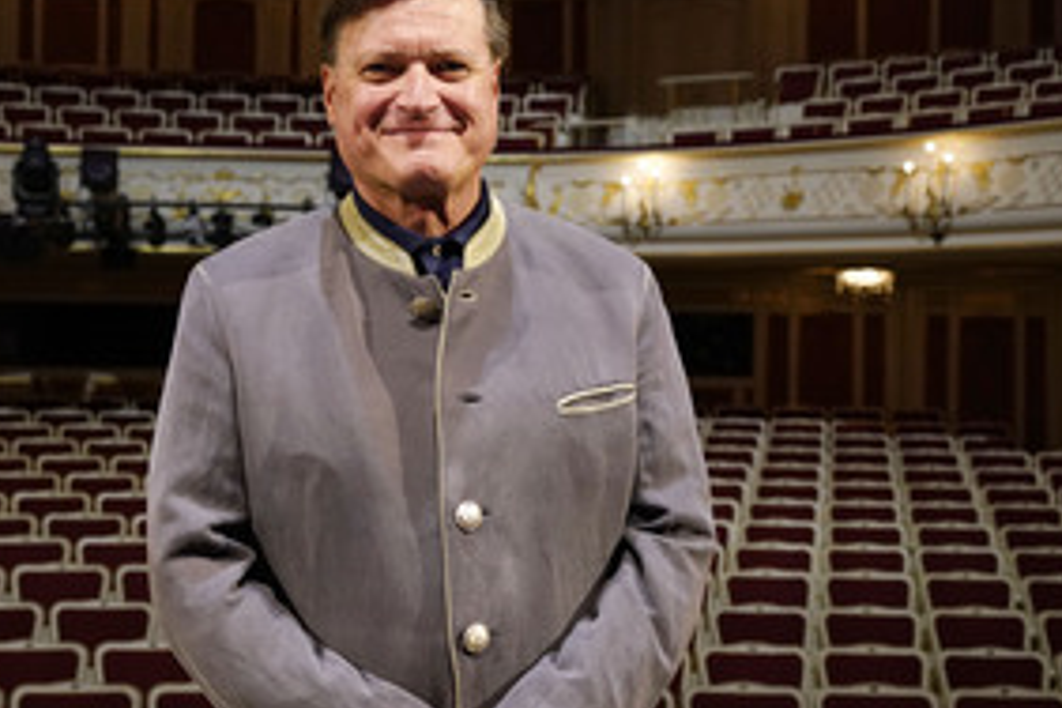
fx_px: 1652
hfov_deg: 35.4
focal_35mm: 56
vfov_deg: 24.2
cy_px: 369
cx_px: 397
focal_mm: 35
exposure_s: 1/100
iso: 1600
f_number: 4.5
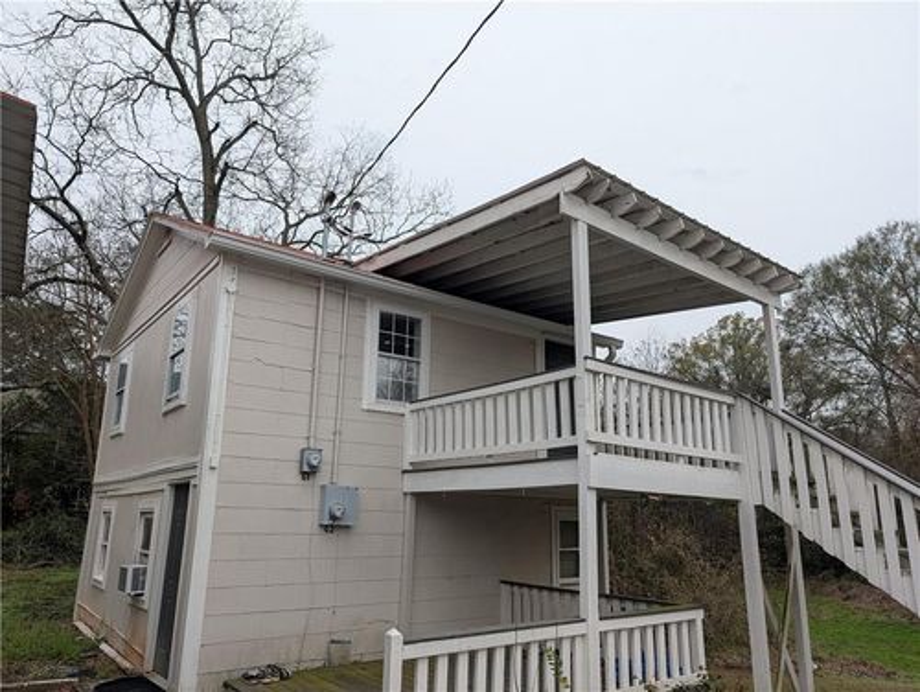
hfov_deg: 71.5
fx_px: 638
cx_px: 460
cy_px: 346
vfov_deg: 56.9
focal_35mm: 24
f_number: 1.68
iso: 31
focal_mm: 6.9
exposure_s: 1/306
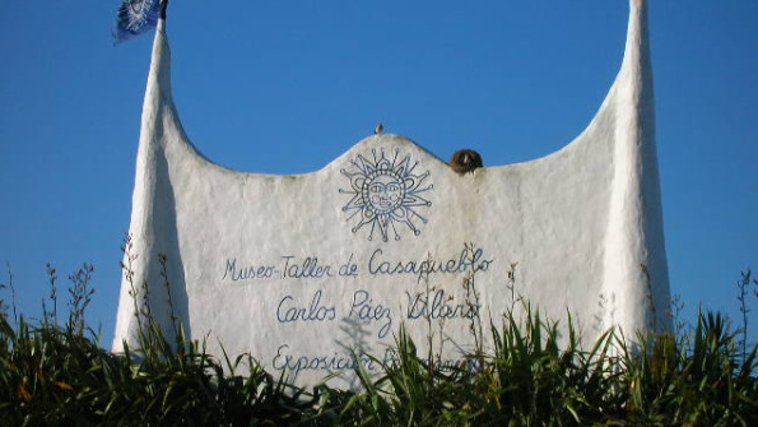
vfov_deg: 10.8
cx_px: 377
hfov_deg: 19.1
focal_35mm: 112
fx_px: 2252
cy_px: 203
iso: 50
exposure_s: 1/240
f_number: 8.2
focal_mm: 17.1
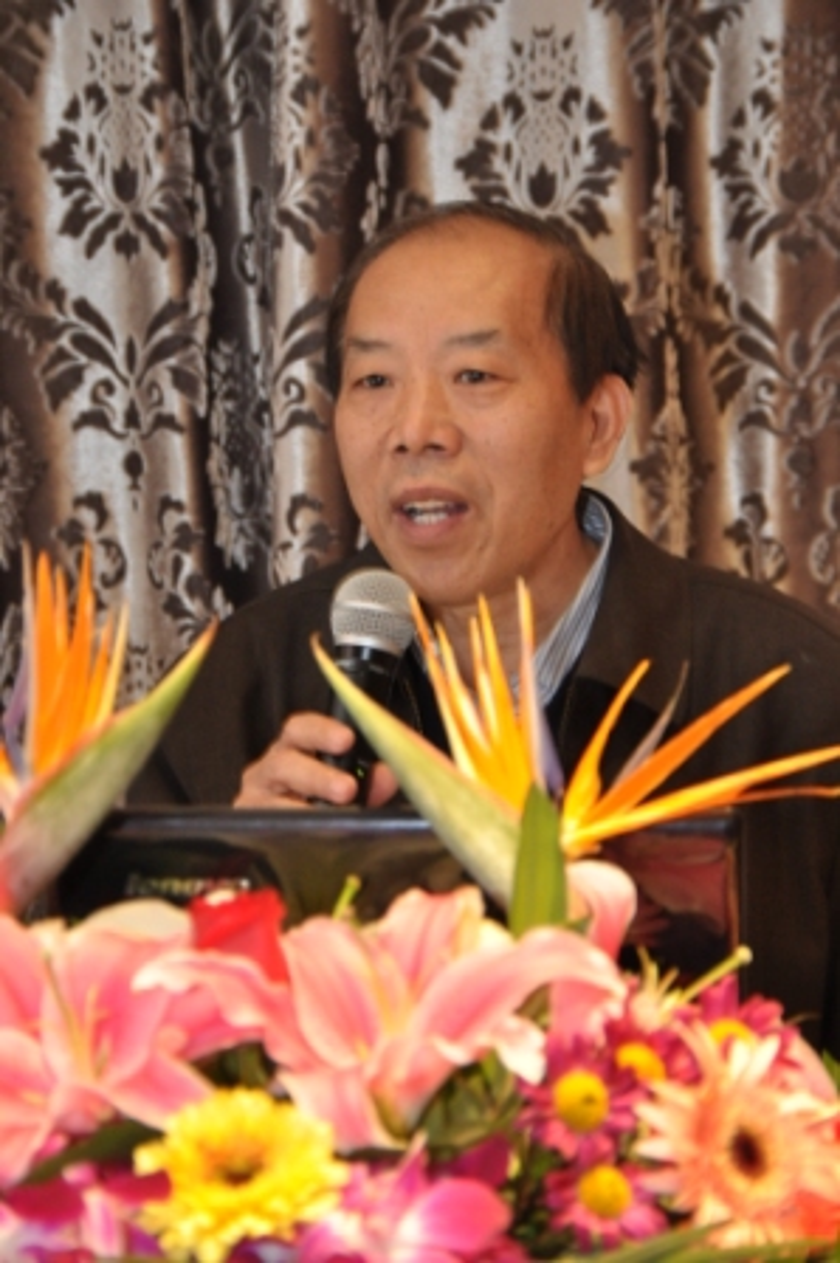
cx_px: 420
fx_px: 4206
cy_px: 632
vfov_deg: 17.1
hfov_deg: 11.4
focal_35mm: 120
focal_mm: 80
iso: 1000
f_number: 6.3
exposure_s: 1/30
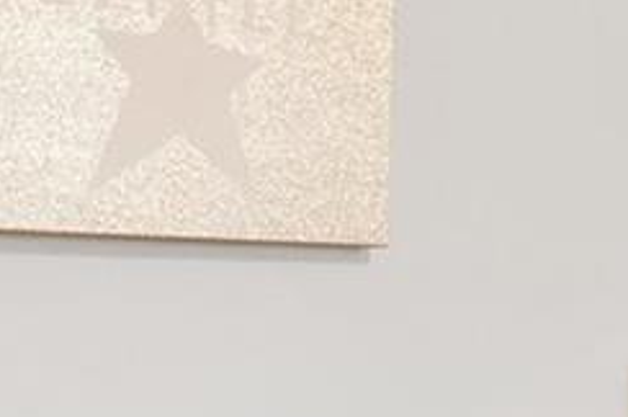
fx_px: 1829
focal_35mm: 105
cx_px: 1480
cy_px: 296
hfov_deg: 14.0
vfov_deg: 13.0
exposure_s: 1/2
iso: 400
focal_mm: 8
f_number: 8
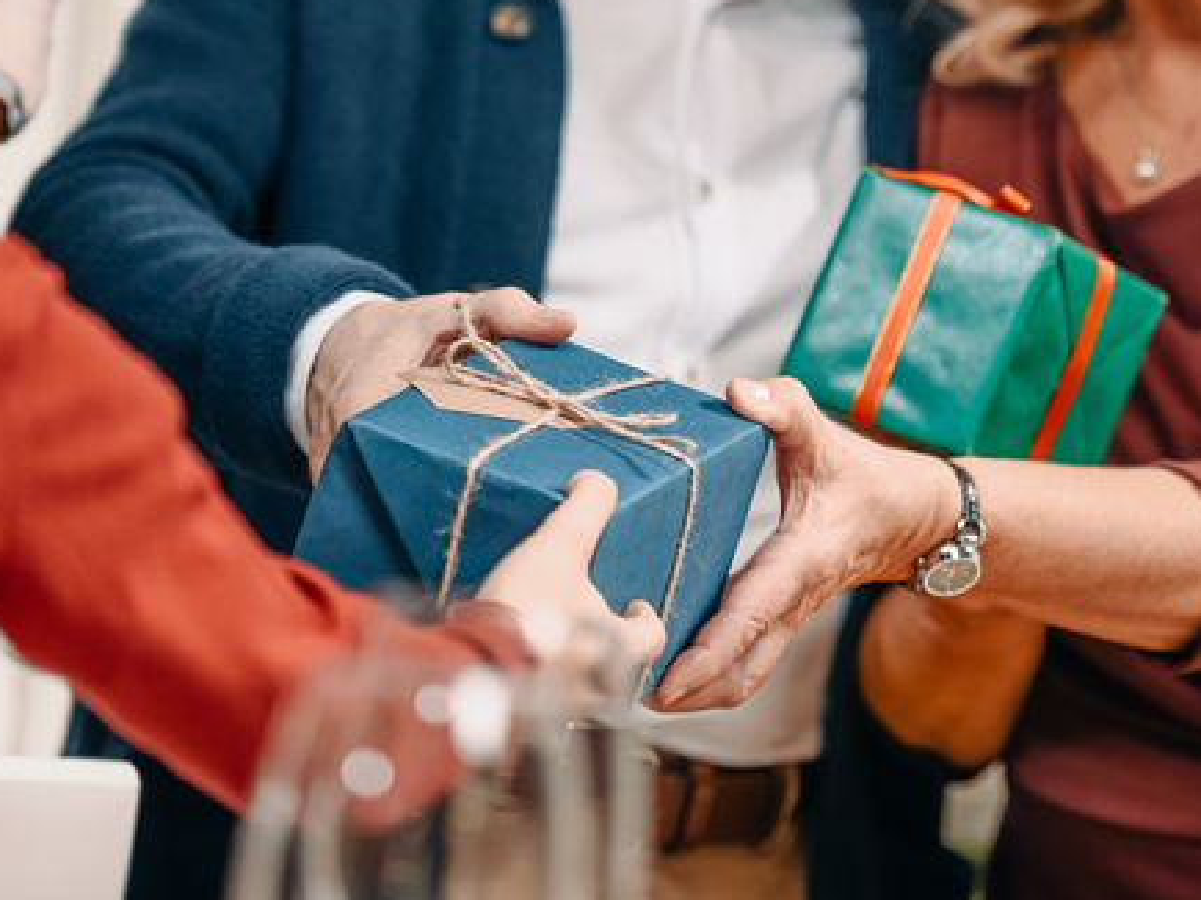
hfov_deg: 8.8
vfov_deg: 6.6
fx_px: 7804
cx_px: 665
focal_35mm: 225
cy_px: 144
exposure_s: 1/125
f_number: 3.2
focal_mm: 120
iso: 200
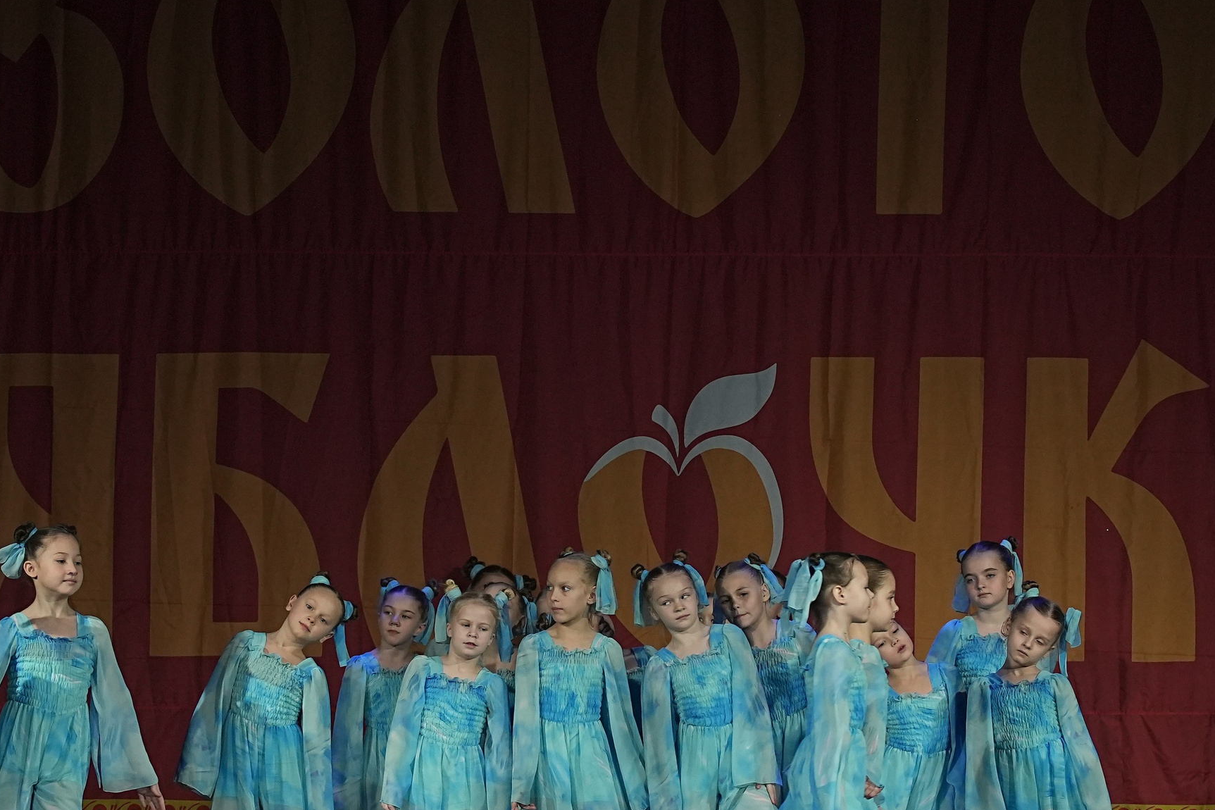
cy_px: 423
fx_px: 6311
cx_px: 467
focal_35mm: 187
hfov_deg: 11.0
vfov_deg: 7.3
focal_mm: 84
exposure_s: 1/400
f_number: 4
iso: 2000
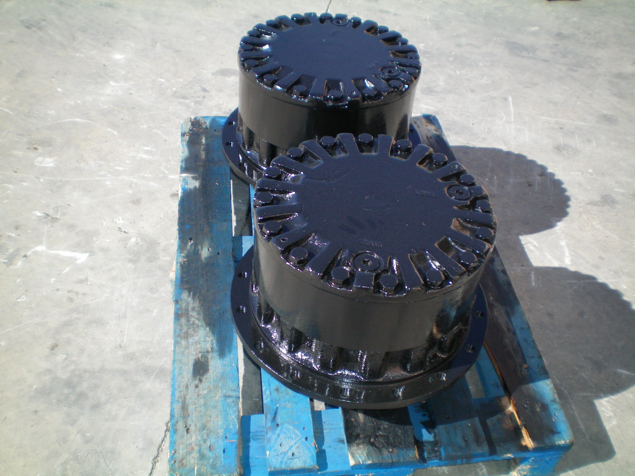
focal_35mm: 38
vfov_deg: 37.7
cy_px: 238
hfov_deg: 49.0
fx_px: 697
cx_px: 318
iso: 64
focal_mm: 6.3
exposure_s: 1/500
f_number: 3.1
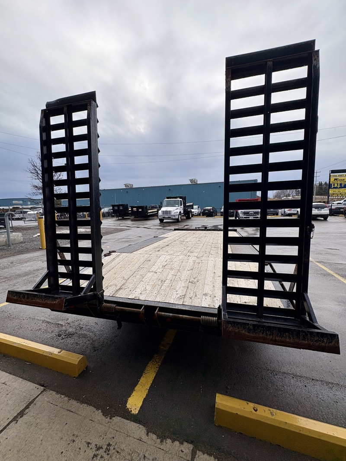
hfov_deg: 85.7
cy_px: 230
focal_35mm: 14
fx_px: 187
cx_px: 173
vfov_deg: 102.1
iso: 40
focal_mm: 2.22
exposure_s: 1/787
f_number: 2.2
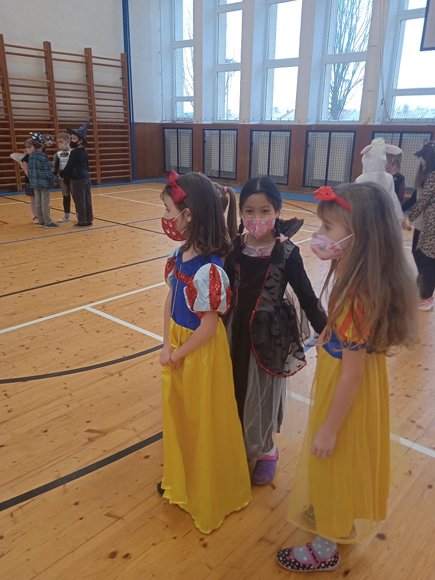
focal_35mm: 28
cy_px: 290
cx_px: 218
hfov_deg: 49.8
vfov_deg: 63.4
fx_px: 469
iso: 223
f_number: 2.2
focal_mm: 3.43
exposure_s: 1/50
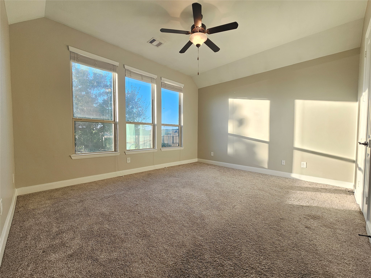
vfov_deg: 89.9
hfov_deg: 106.2
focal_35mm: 13
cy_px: 139
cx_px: 186
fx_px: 139
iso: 64
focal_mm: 2.2
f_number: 2.2
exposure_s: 1/120
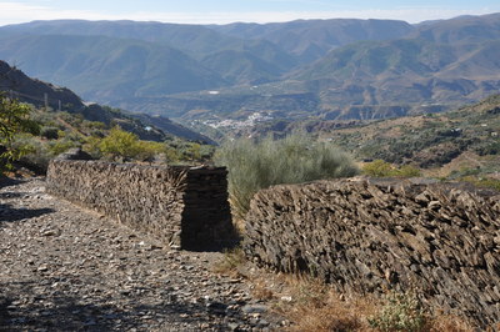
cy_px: 166
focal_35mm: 46
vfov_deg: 28.9
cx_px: 250
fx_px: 645
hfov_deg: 42.4
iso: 200
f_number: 13
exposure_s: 1/160
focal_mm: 31
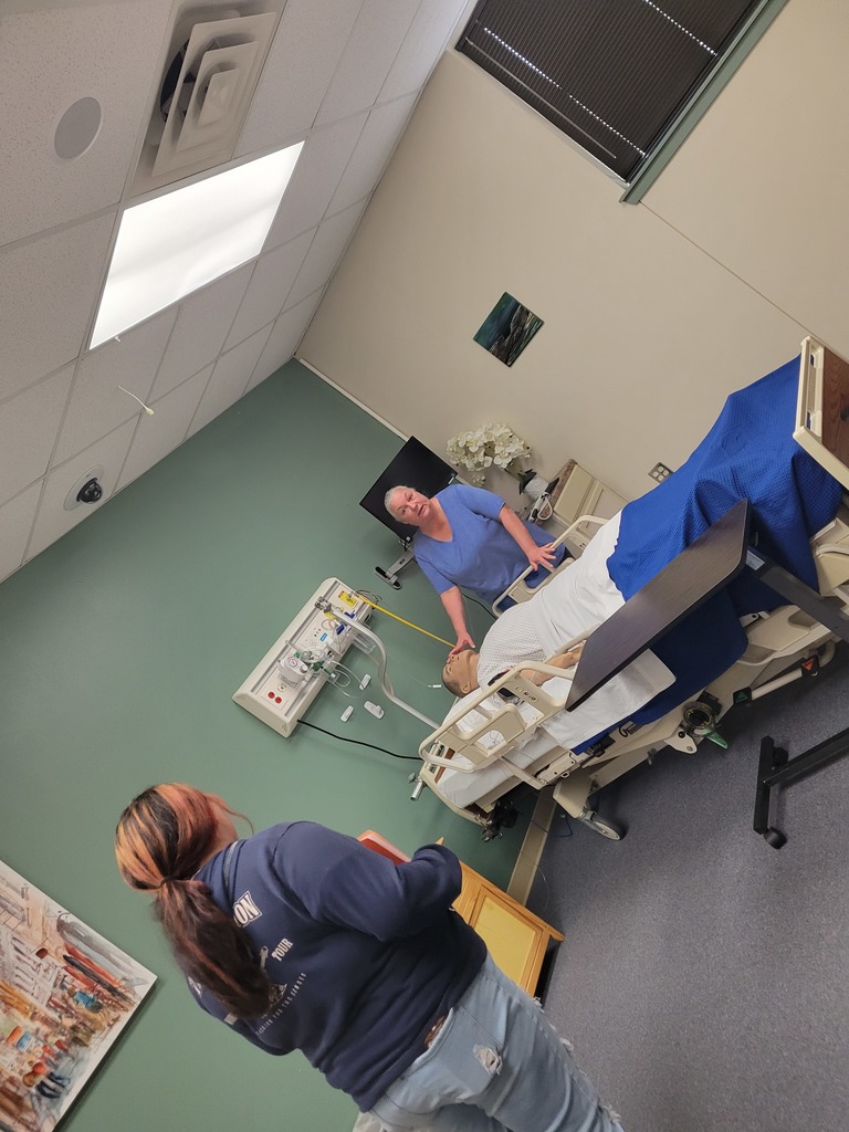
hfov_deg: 53.1
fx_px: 850
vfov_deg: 67.3
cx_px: 424
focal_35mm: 26
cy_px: 566
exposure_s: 1/120
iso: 320
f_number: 1.8
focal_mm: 5.4
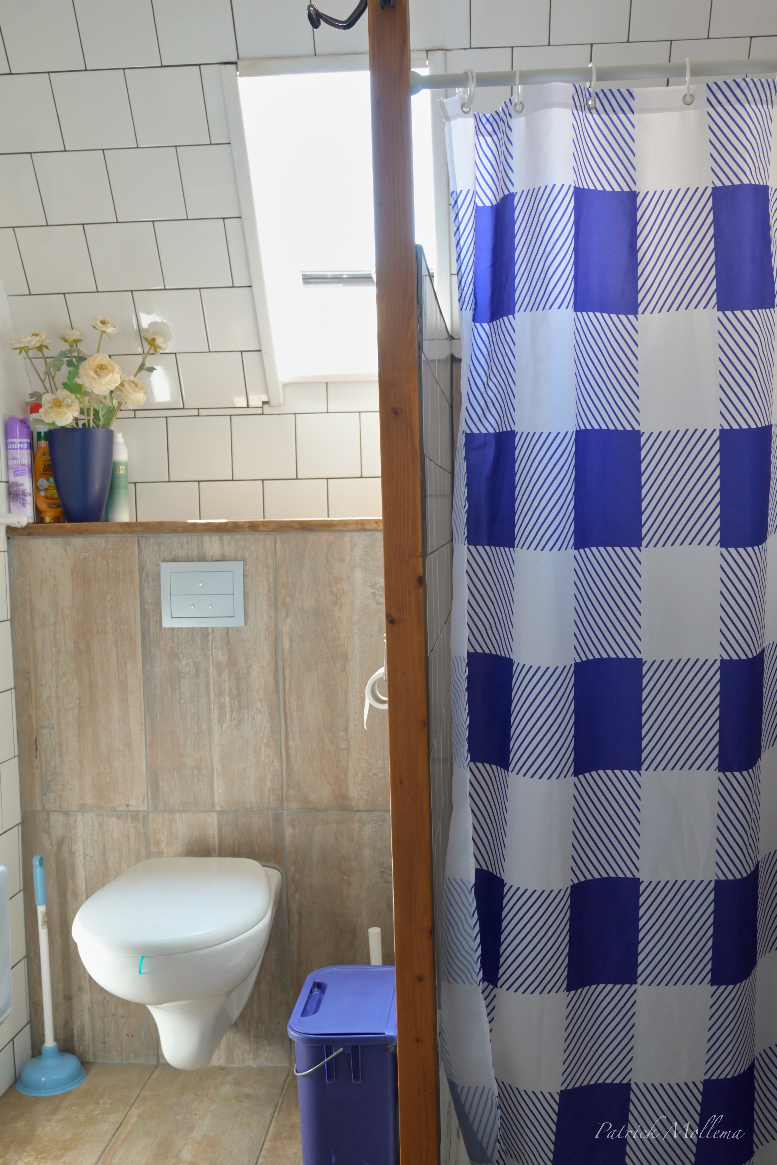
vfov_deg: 54.4
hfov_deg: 37.9
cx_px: 388
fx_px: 1132
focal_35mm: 35
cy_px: 582
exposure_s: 1/125
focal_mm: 35
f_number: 5.6
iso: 1600
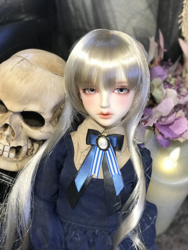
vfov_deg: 33.8
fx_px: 413
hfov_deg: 25.7
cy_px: 125
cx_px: 94
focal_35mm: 57
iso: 80
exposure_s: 1/60
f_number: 2.8
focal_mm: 6.6
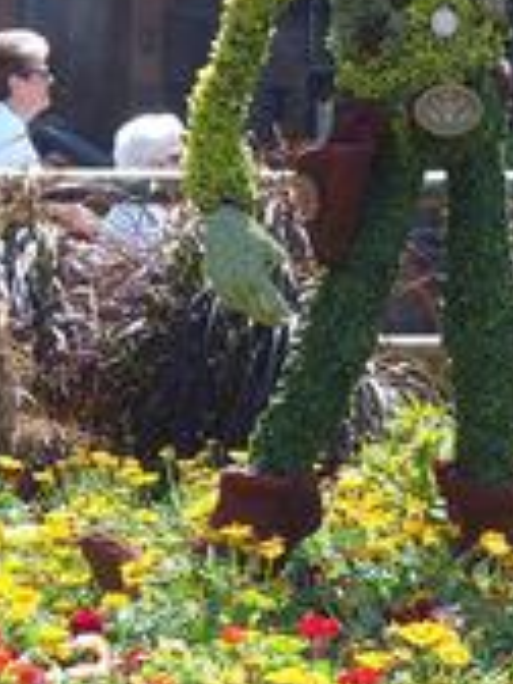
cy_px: 265
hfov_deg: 6.0
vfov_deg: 8.0
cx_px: 375
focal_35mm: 246
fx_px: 4861
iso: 100
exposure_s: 1/320
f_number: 3.5
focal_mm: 19.6
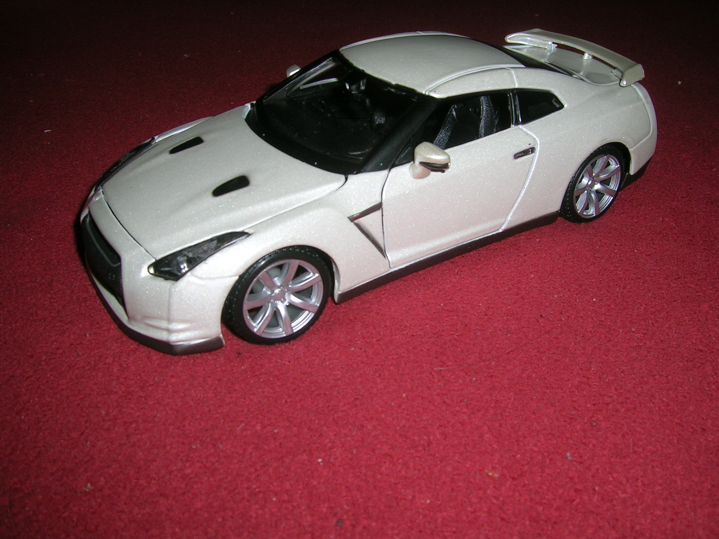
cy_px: 270
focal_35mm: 35
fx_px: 727
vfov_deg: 40.7
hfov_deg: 52.6
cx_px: 360
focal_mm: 5.4
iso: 50
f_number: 4.8
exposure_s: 1/60.1
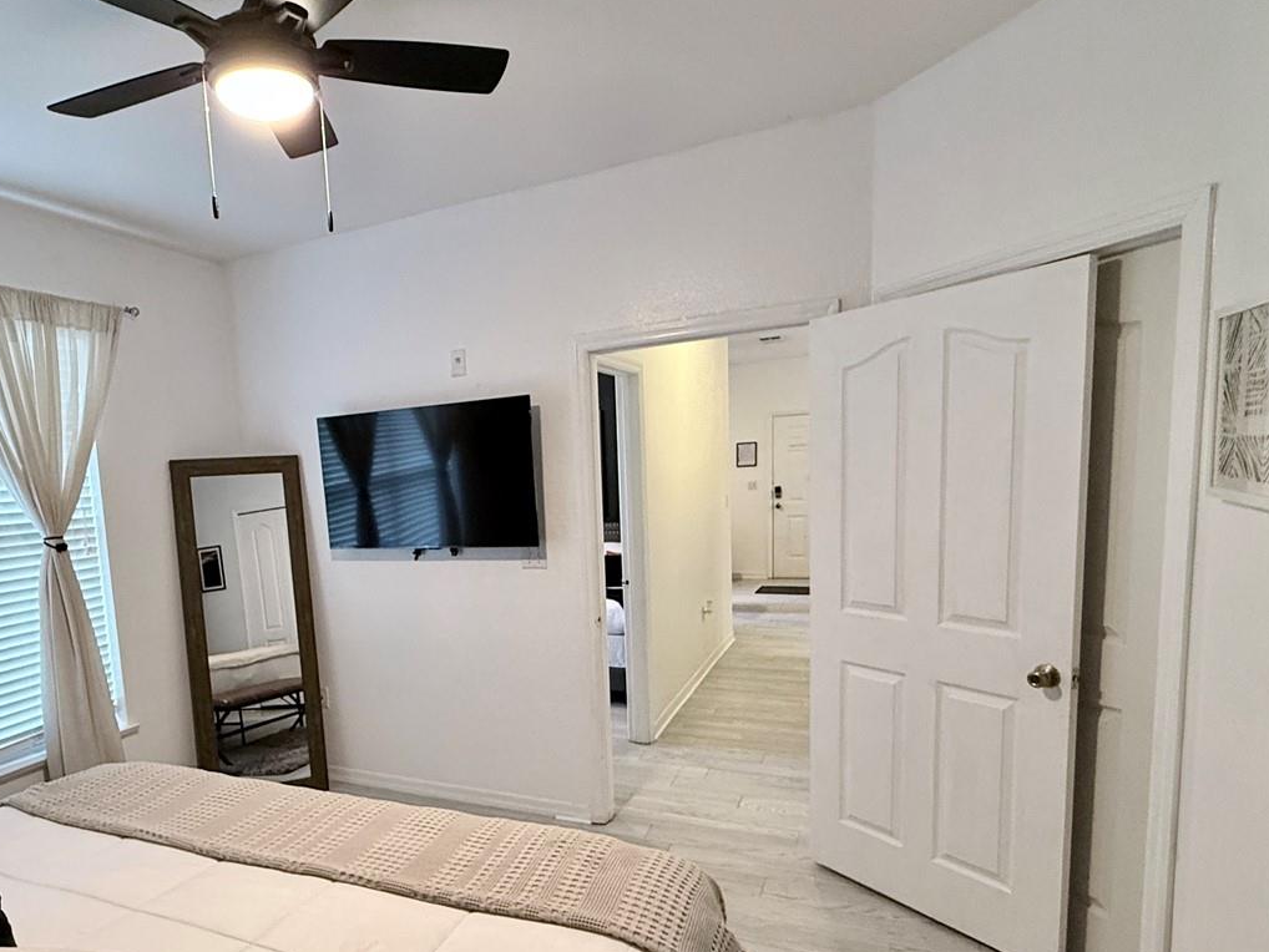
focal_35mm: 22
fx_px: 807
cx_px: 459
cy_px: 579
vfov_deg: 60.5
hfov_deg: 74.8
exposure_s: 1/60
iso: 320
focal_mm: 2.22
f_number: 2.2
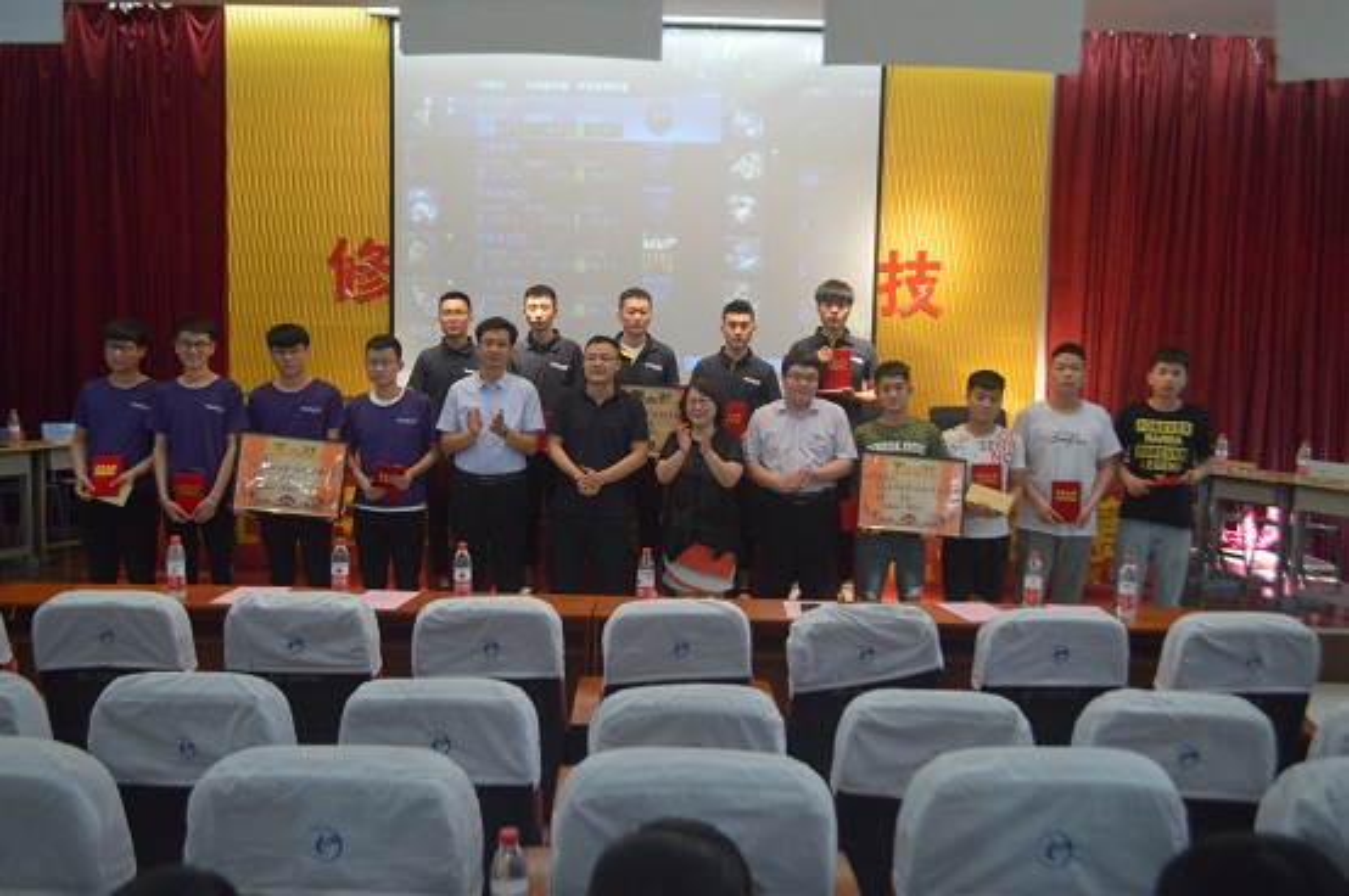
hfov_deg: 57.3
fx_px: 1235
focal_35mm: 33
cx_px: 674
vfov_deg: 39.9
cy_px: 448
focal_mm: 22
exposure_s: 1/50
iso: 3200
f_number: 3.8
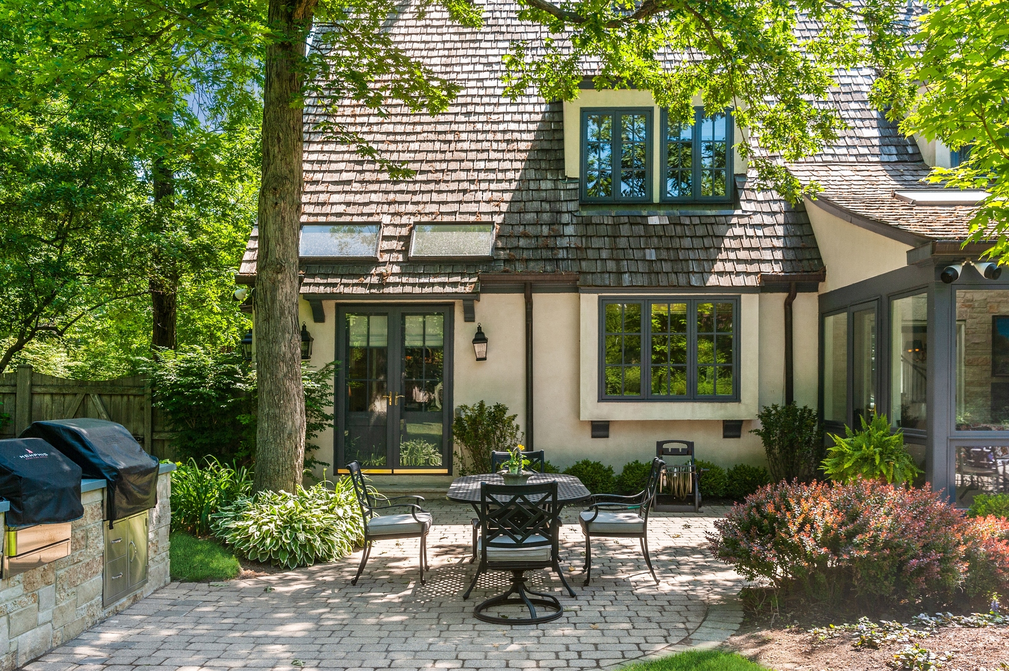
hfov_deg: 54.5
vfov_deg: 37.8
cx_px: 504
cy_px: 336
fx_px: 980
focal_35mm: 35
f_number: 8
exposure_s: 1/250
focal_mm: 35
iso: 200
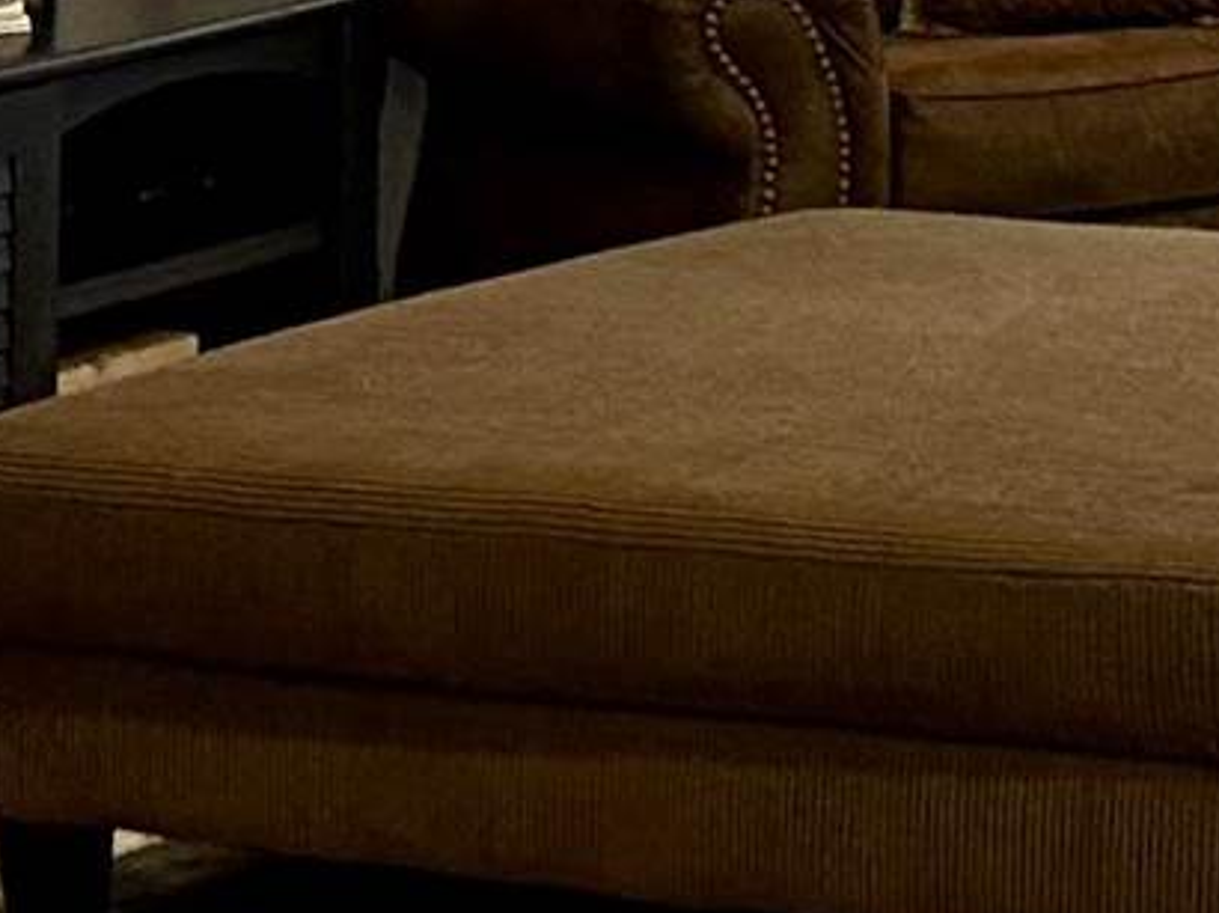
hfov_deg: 10.3
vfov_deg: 7.9
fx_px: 6335
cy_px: -770
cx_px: 2215
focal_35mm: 180
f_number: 1.78
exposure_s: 1/60
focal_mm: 6.86
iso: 400
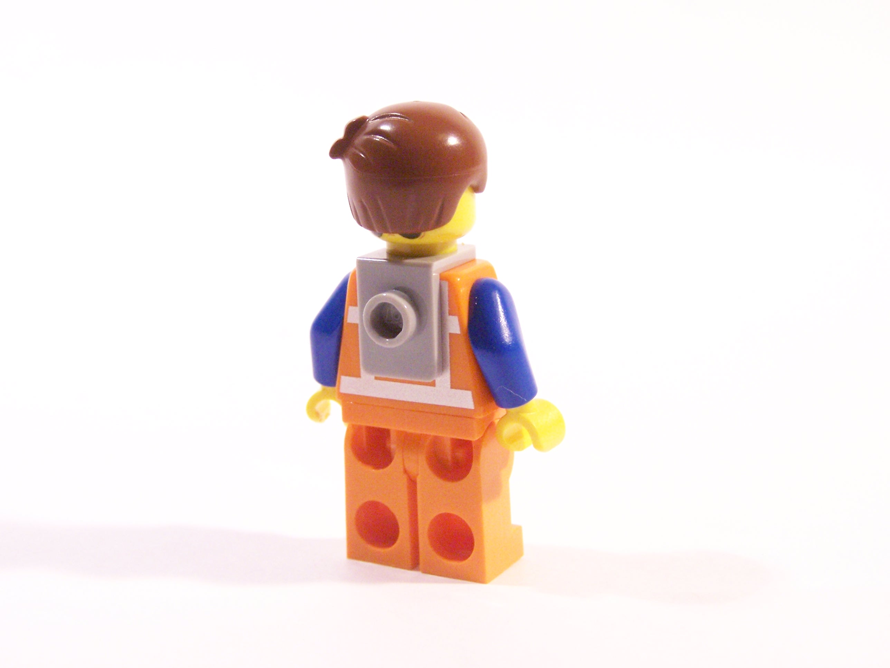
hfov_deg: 30.3
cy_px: 334
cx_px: 445
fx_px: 1645
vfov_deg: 22.9
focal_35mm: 64
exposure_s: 1/30
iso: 400
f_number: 3.6
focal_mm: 10.7
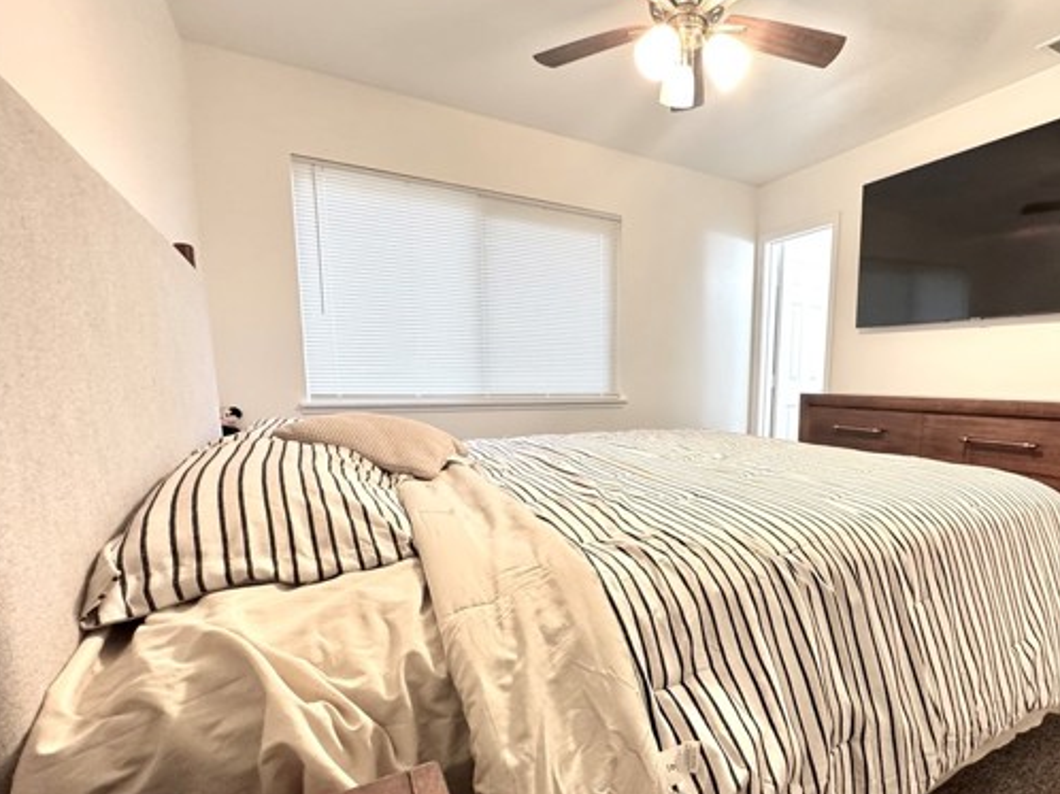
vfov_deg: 71.2
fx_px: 551
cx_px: 651
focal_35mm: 18
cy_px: 453
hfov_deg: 86.3
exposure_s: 1/60
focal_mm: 2.22
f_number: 2.2
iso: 640
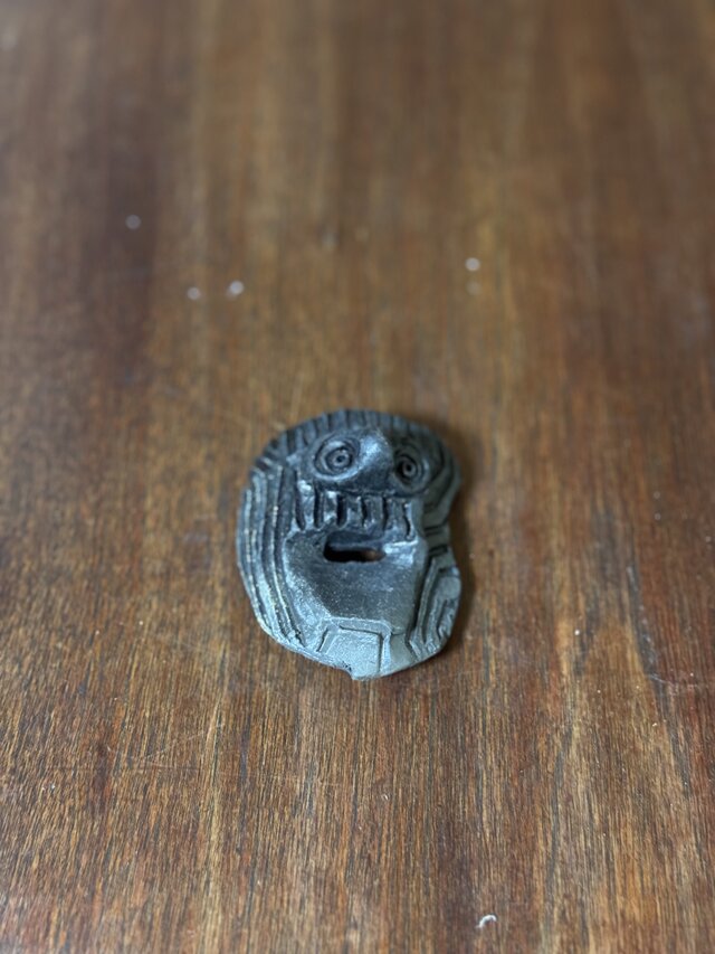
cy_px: 477
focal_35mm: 48
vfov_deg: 39.7
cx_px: 358
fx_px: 1322
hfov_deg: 30.3
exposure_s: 1/20
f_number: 1.78
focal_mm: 6.76
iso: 640
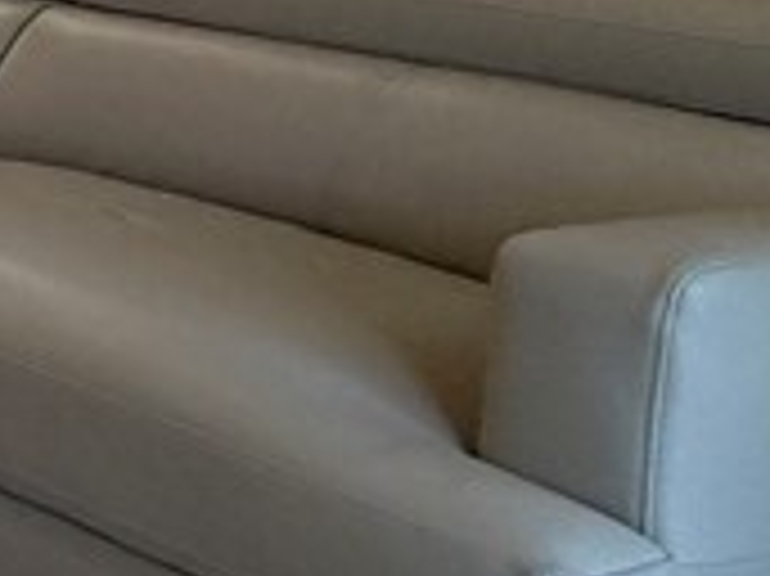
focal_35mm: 84
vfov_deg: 16.8
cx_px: -1387
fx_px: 1867
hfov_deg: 12.5
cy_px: -122
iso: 250
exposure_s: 1/120
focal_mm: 2.22
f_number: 2.2
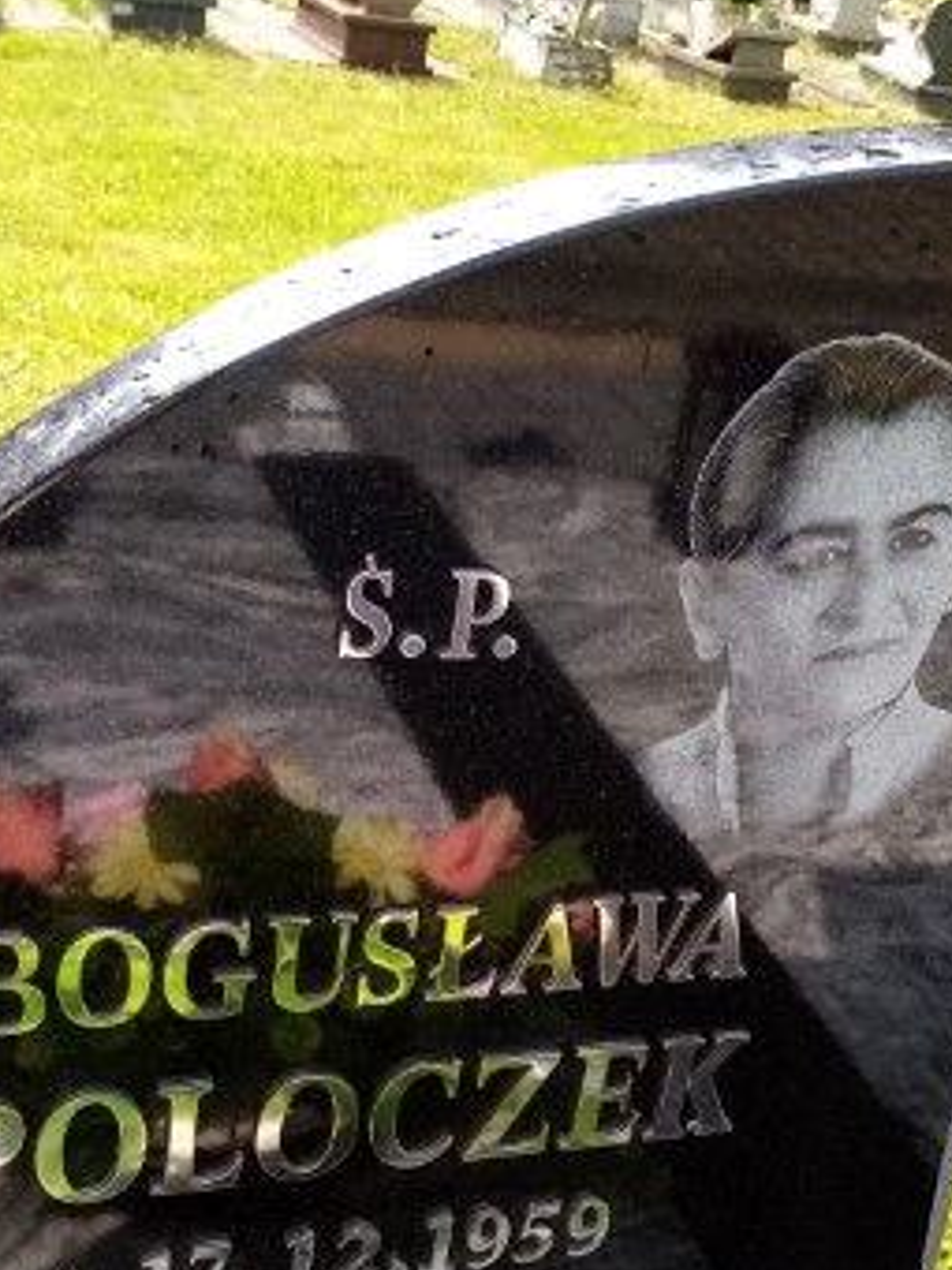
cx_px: 497
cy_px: 896
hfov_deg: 29.7
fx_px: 1797
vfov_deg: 38.2
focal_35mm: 49
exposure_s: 1/478
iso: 108
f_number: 1.8
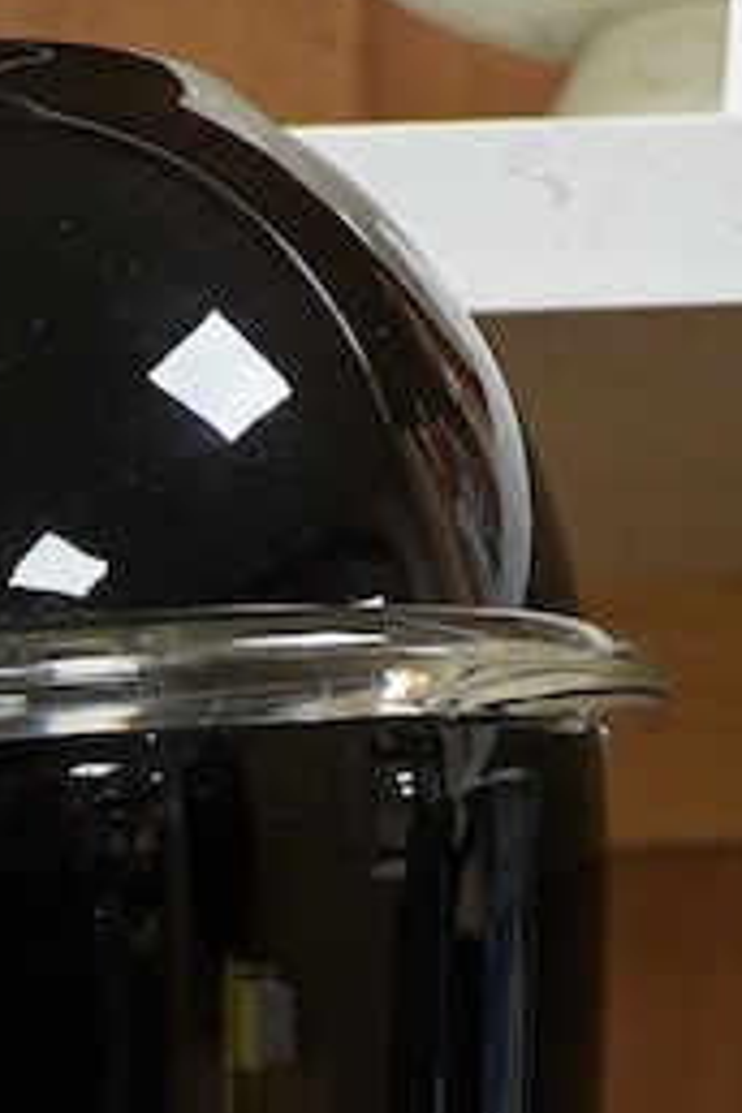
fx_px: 6059
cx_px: -151
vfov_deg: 9.8
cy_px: 2159
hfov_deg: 7.0
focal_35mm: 196
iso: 2500
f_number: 6.3
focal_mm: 30
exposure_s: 1/250
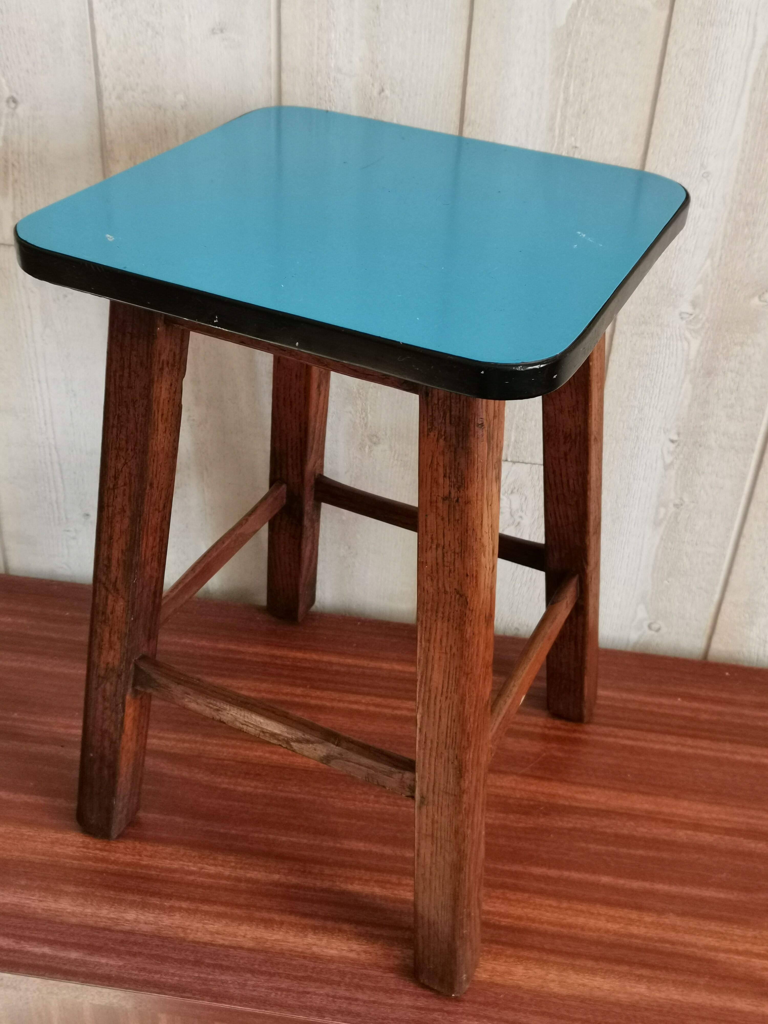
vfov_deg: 50.1
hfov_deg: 38.7
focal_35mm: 37
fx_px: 1095
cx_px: 384
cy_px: 512
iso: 200
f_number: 1.8
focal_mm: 4.75
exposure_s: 1/100
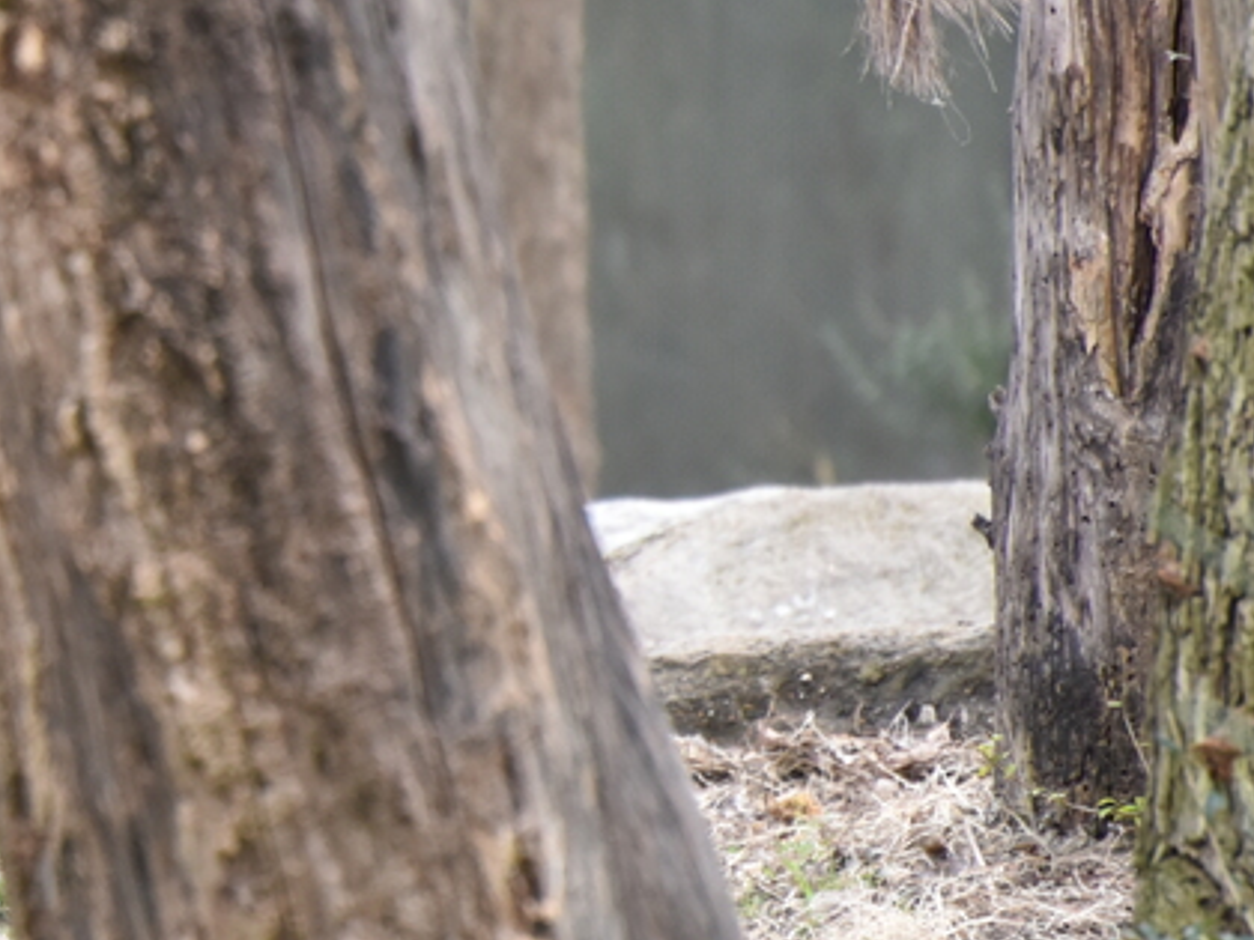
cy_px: 289
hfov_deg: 2.3
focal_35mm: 880
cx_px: -585
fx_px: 31879
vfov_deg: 1.7
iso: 1800
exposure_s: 1/640
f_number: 5.6
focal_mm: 300
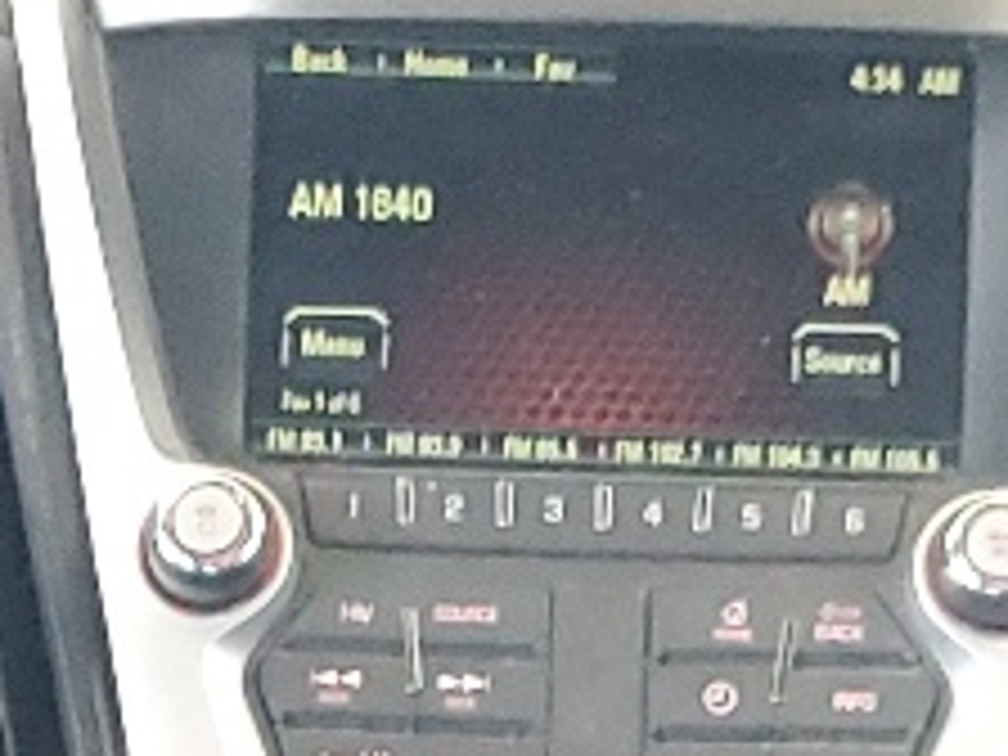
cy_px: 2164
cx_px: 274
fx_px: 5416
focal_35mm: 186
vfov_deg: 7.2
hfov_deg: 10.6
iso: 315
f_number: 1.5
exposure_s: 1/40
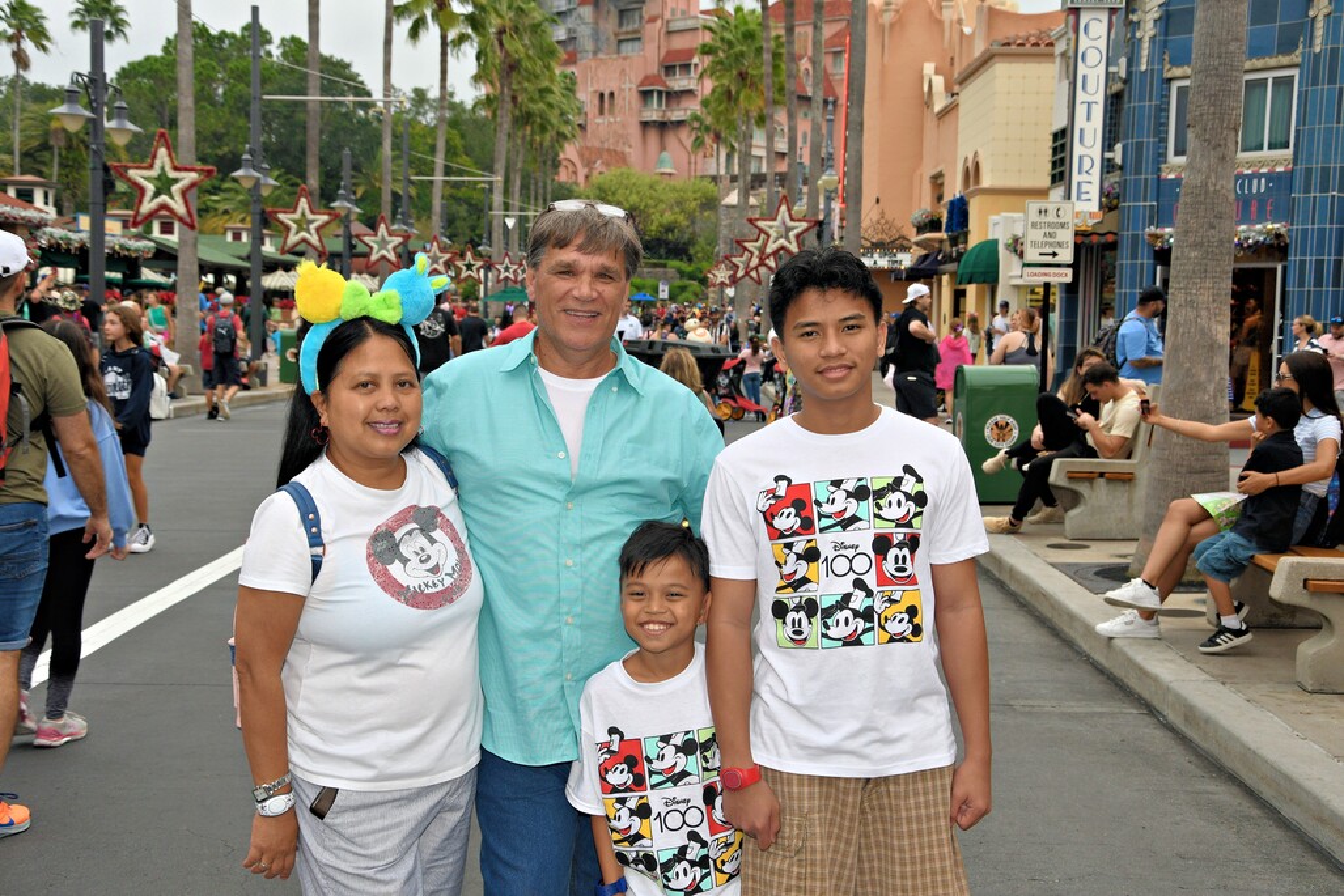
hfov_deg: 38.9
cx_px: 672
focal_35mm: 51
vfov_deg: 26.5
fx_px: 1904
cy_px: 448
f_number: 5.6
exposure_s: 1/125
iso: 400
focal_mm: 34
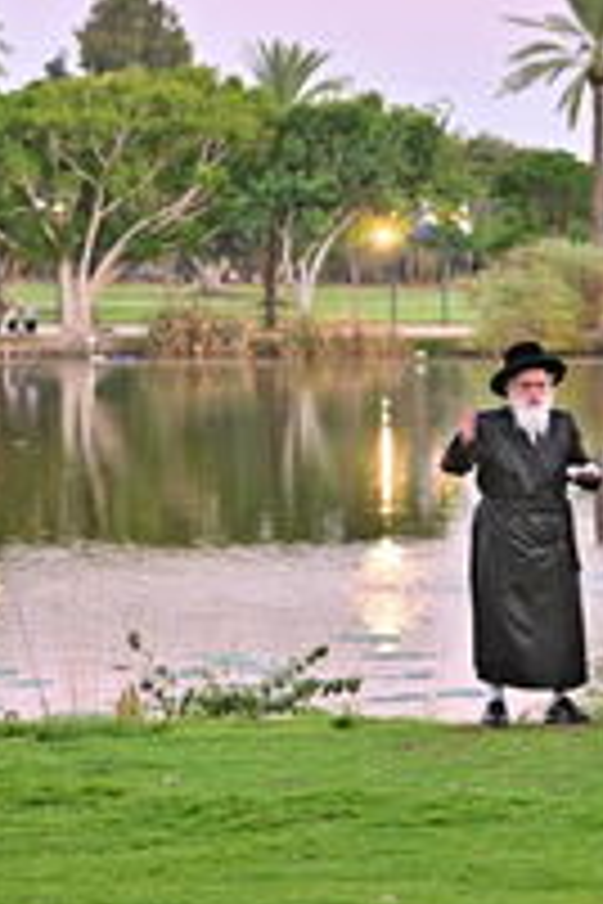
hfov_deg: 9.6
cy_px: 450
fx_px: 3593
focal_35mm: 143
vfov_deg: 14.3
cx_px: 508
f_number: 2.8
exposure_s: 1/160
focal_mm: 72
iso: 1250
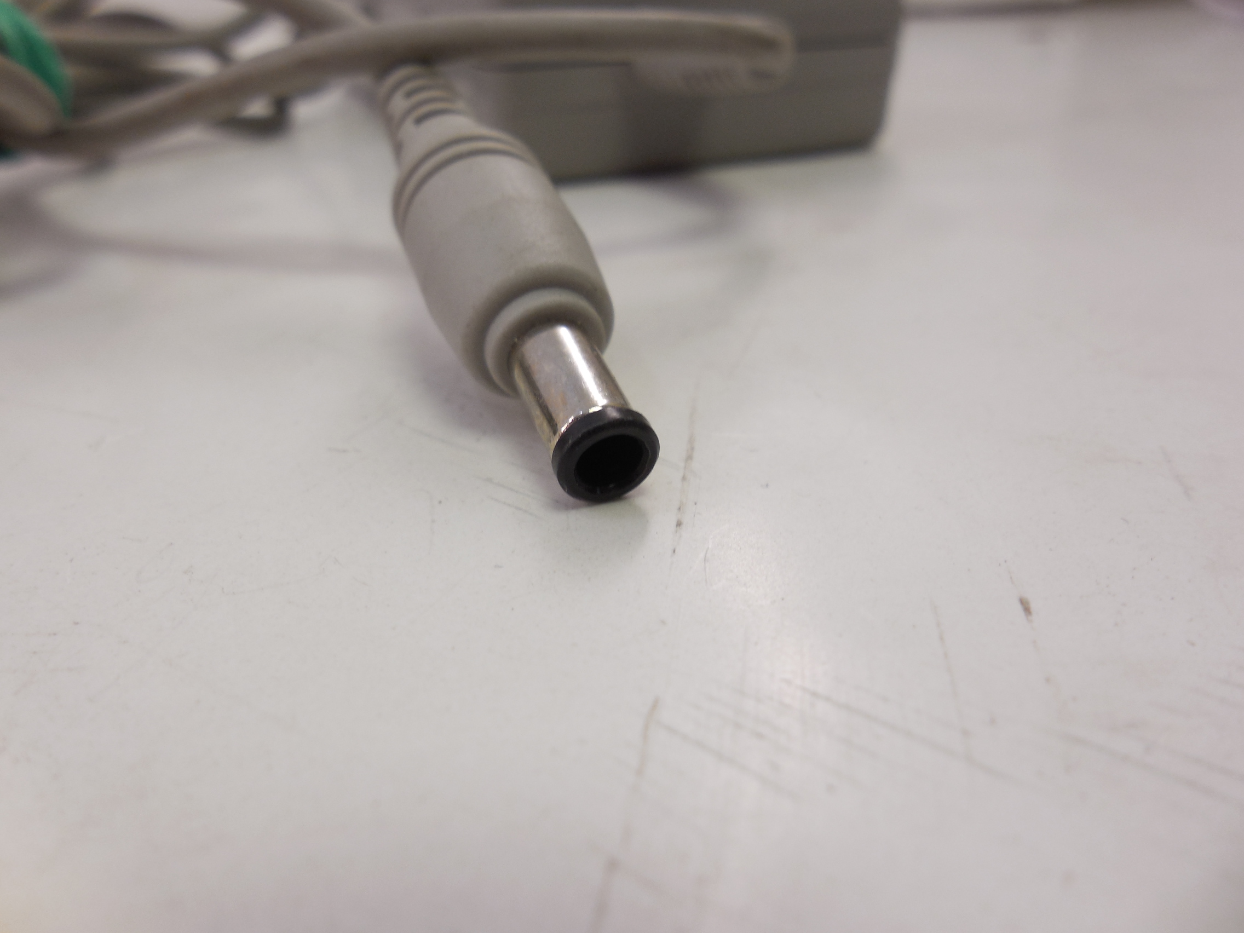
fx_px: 934
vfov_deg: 53.1
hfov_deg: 67.3
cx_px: 622
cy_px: 466
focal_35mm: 26
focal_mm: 4.6
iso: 125
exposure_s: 1/40
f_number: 3.5
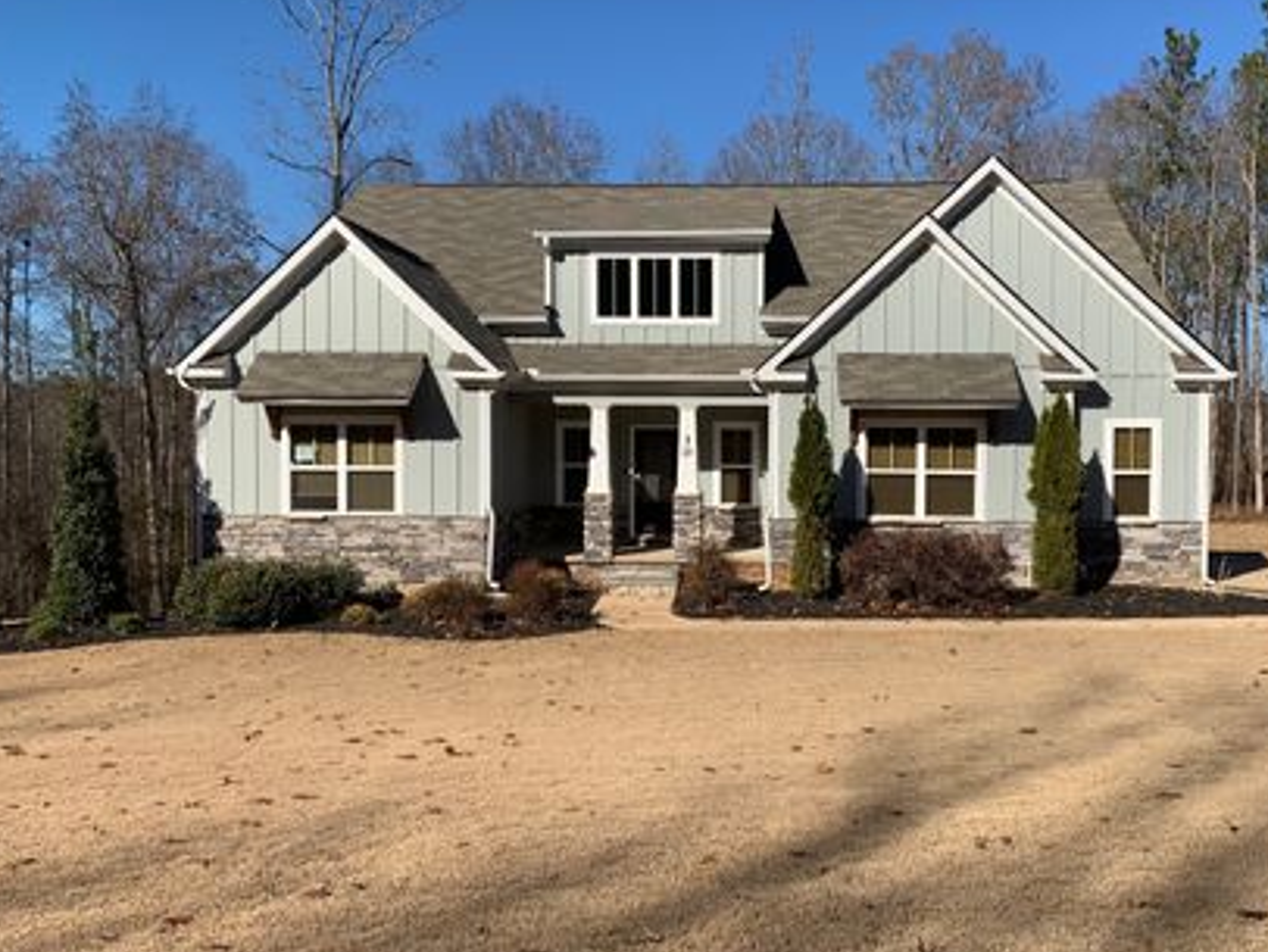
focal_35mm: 32
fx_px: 1173
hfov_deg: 56.4
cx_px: 746
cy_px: 488
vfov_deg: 44.2
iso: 25
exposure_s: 1/2755
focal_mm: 4.25
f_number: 1.8
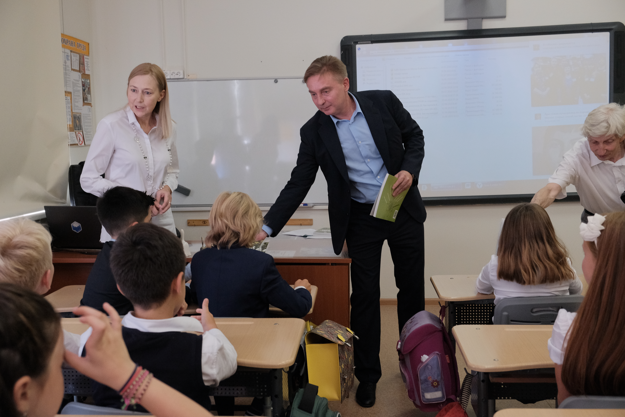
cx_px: 312
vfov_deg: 35.1
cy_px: 208
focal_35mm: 38
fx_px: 660
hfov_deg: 50.7
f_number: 4
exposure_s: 1/250
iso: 2500
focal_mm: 25.4
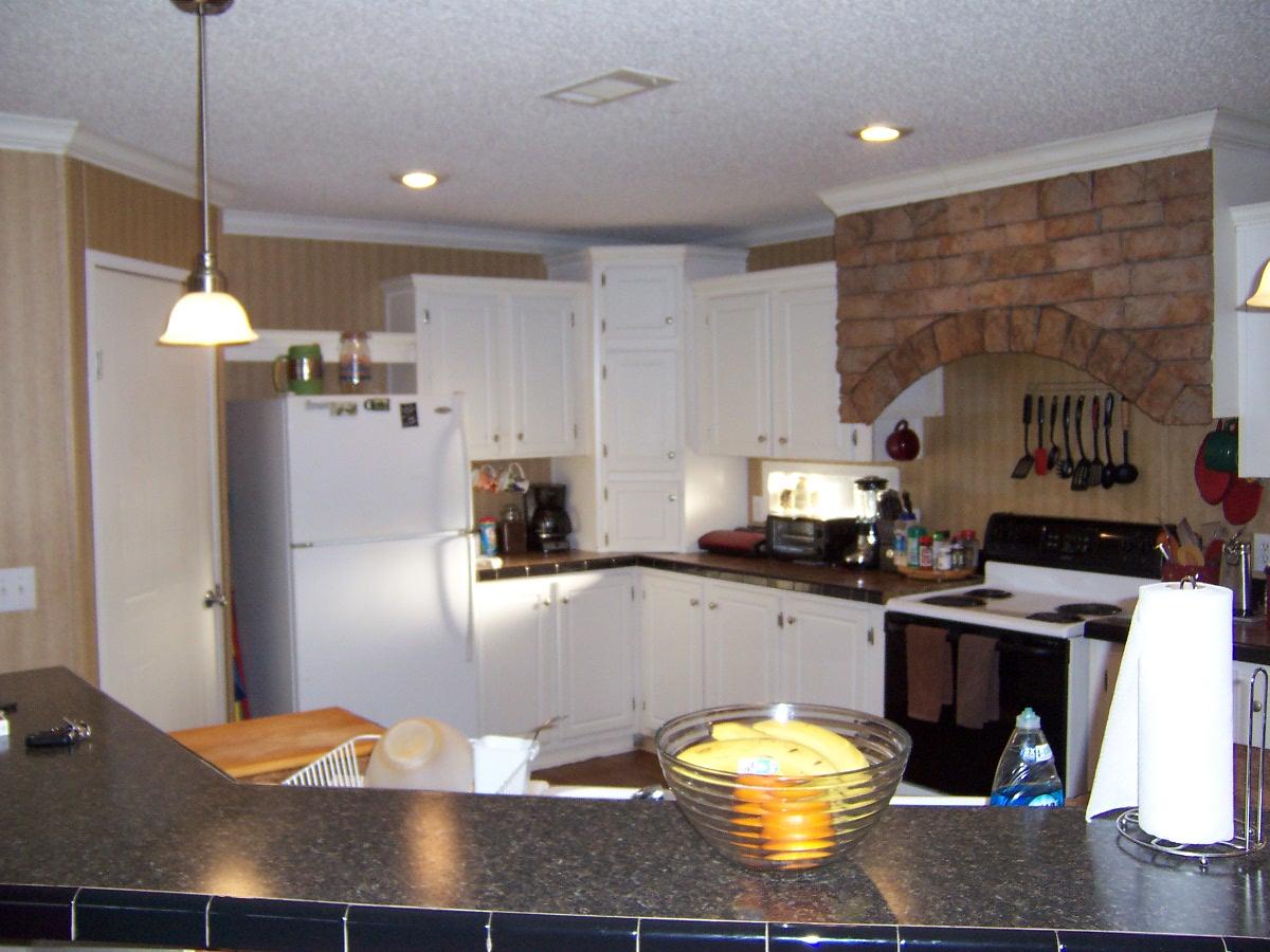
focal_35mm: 33
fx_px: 1211
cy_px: 476
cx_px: 635
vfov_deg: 42.9
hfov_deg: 55.4
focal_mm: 5.5
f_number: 2.8
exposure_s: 1/60
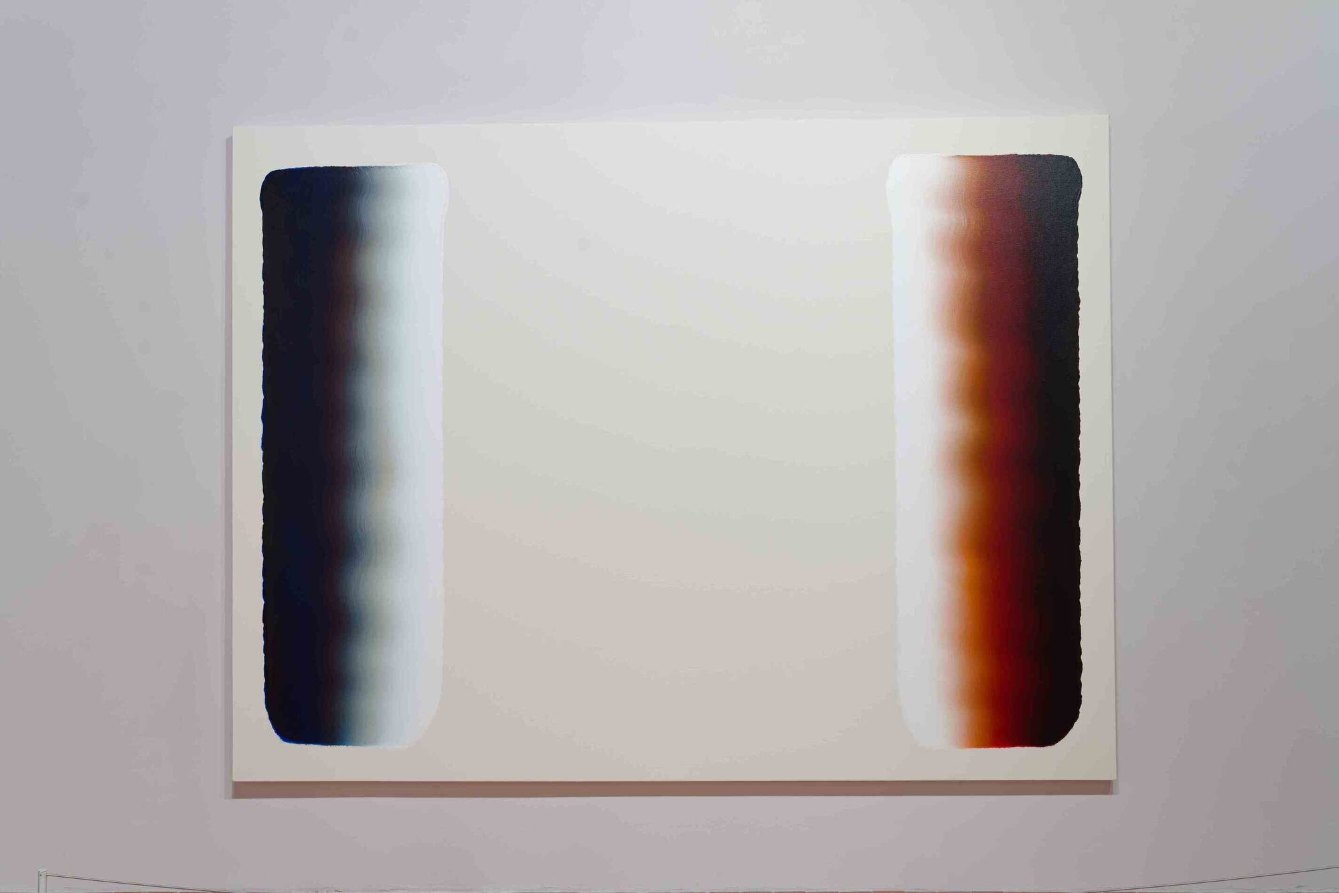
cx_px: 670
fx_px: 1302
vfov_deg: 37.8
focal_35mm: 35
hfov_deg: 54.4
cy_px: 446
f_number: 7.1
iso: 50
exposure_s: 1.6
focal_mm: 35
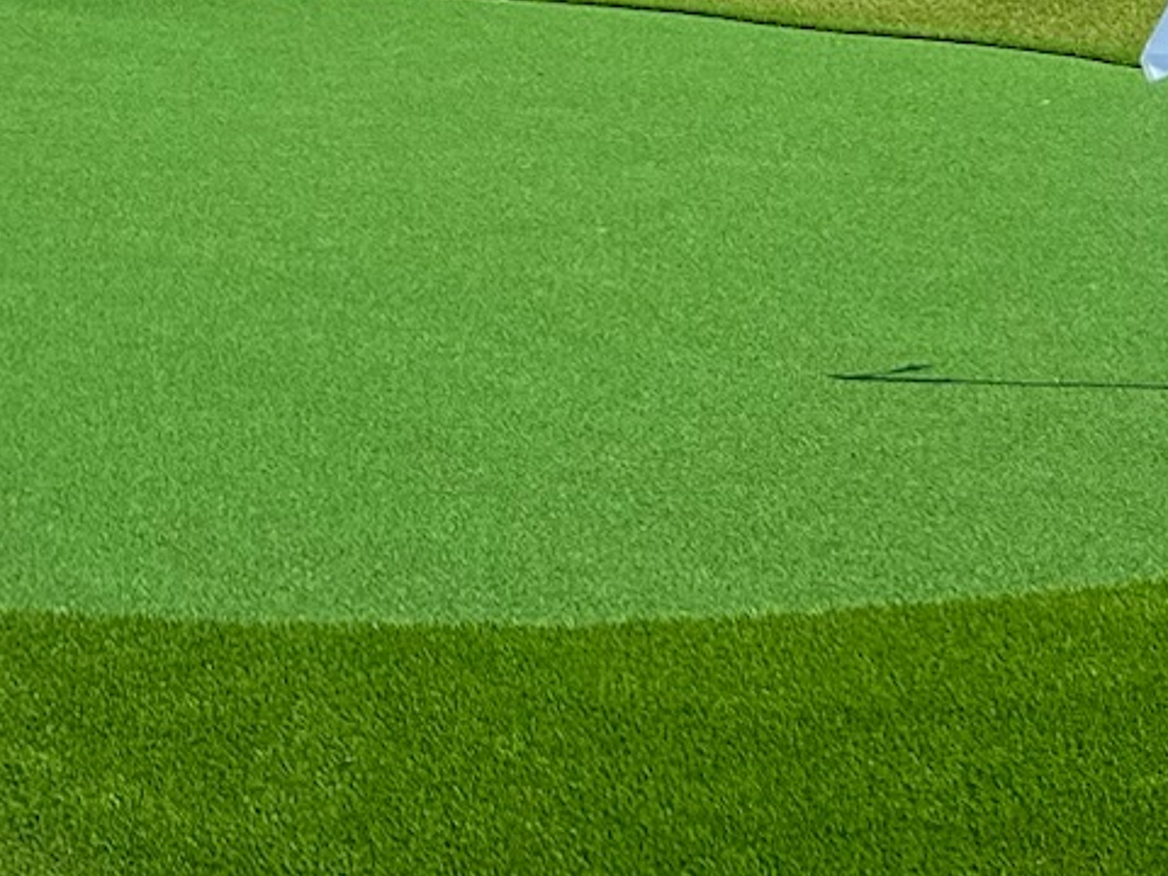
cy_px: -170
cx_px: -158
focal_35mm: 111
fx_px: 3745
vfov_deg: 13.0
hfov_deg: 17.1
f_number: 1.5
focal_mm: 5.7
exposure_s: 1/4444
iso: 50
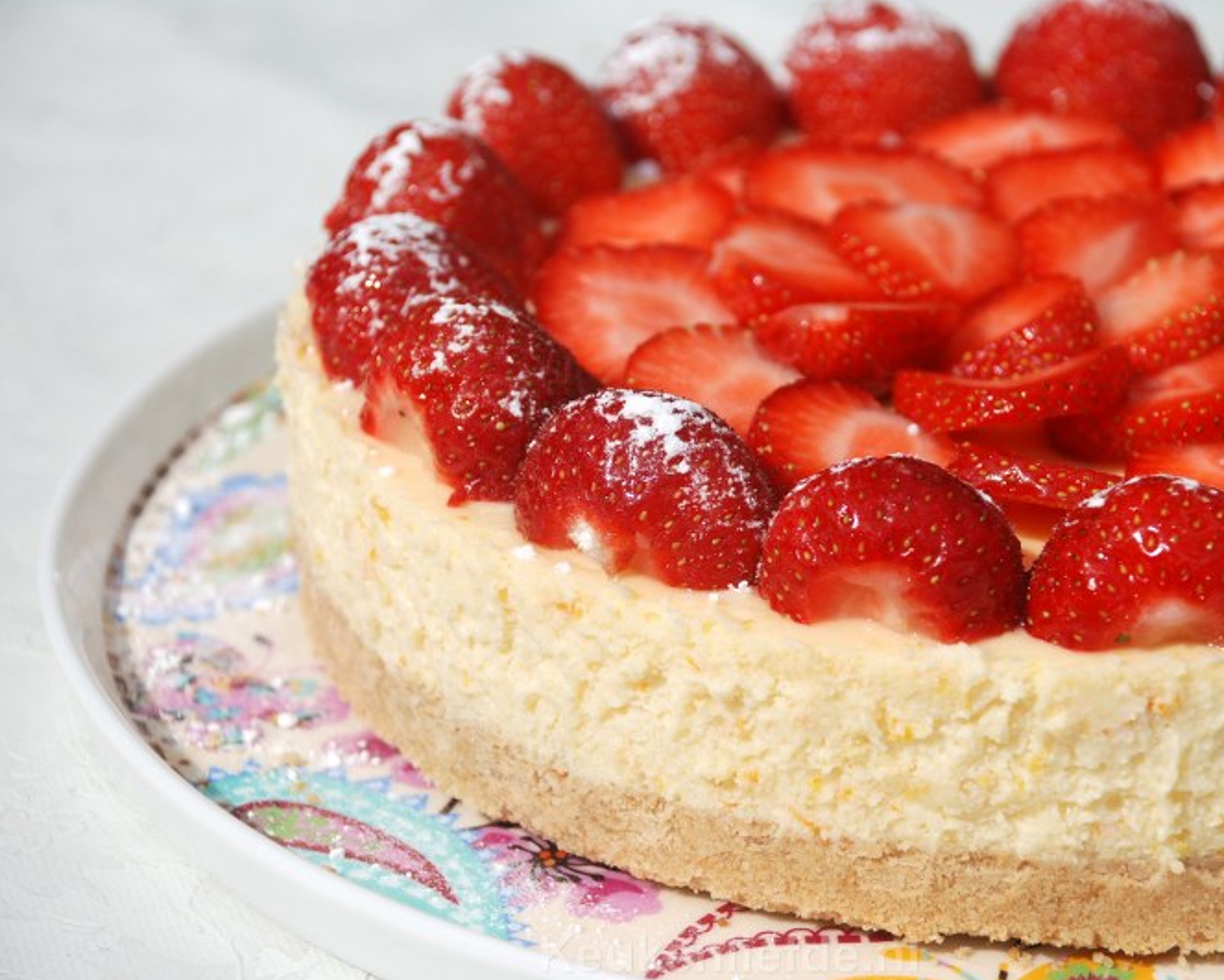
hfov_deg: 14.1
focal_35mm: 136
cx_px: 729
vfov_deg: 11.4
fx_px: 4929
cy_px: 489
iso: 100
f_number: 5.6
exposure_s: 1/500
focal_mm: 80
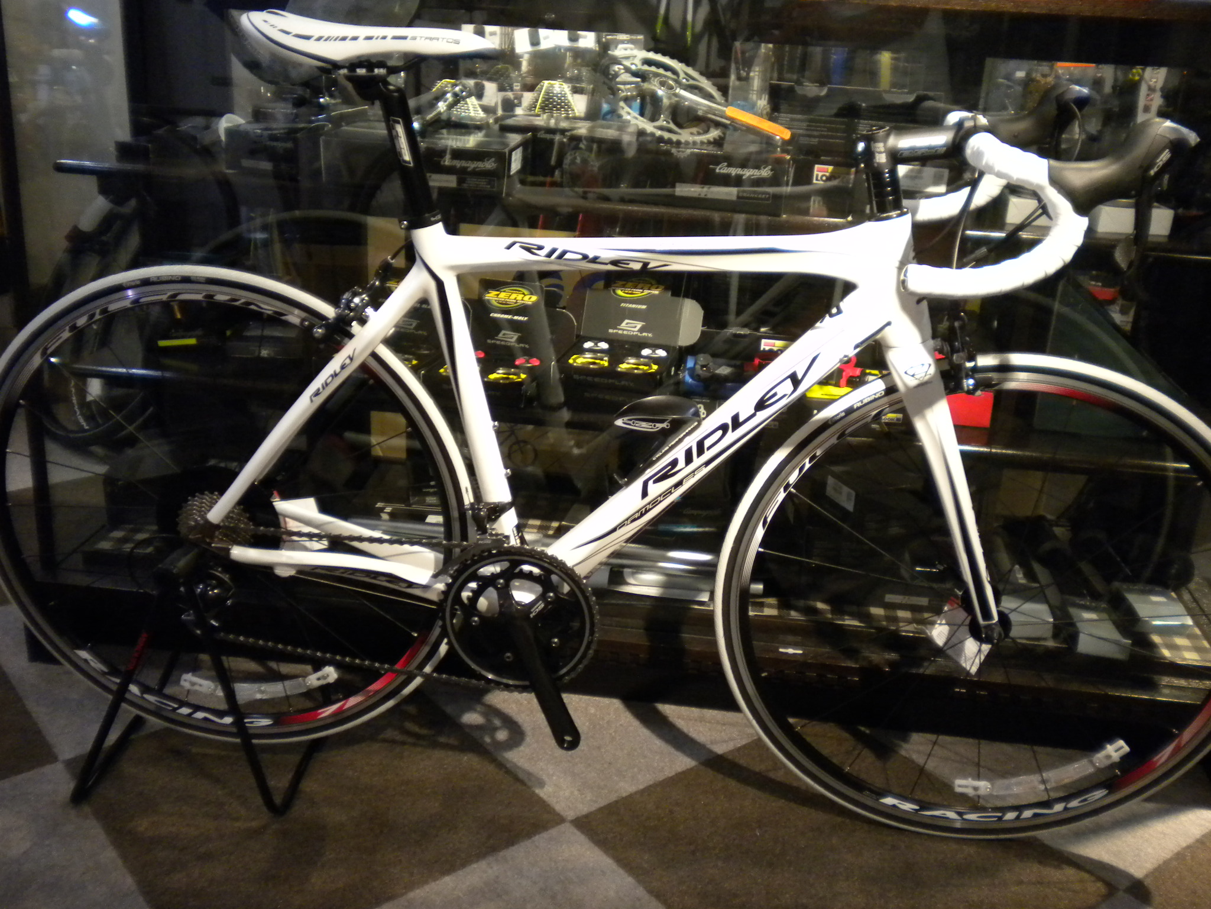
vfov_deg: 40.7
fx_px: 1224
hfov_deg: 52.6
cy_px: 454
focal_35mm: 35
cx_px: 606
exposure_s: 1/30
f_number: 3.1
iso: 400
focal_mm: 6.3
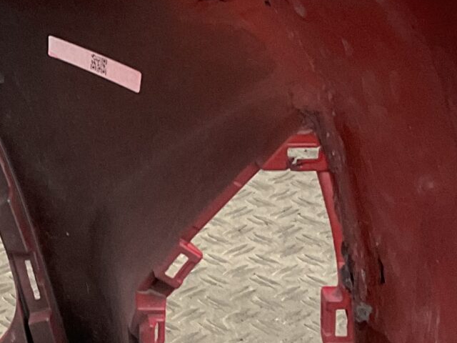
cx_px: -69
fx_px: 1531
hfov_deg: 16.4
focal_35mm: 116
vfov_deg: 12.7
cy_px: 288
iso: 80
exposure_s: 1/50
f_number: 1.8
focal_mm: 3
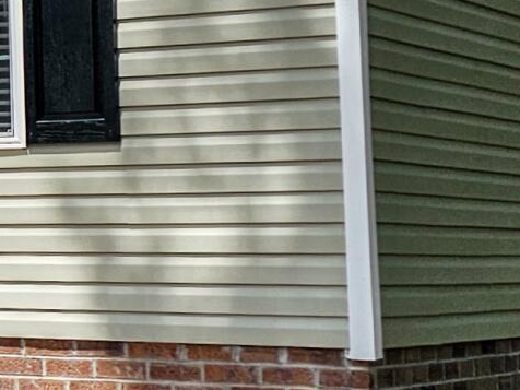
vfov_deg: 10.2
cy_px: 128
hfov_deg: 11.3
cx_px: -737
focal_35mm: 145
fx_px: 2178
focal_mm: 6.3
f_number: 1.7
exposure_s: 1/1002
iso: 10
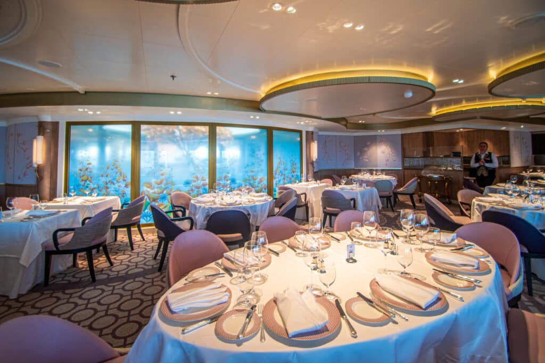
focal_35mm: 15
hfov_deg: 100.4
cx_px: 272
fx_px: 227
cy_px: 182
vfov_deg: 77.3
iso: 250
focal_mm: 10
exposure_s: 1/60
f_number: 3.5
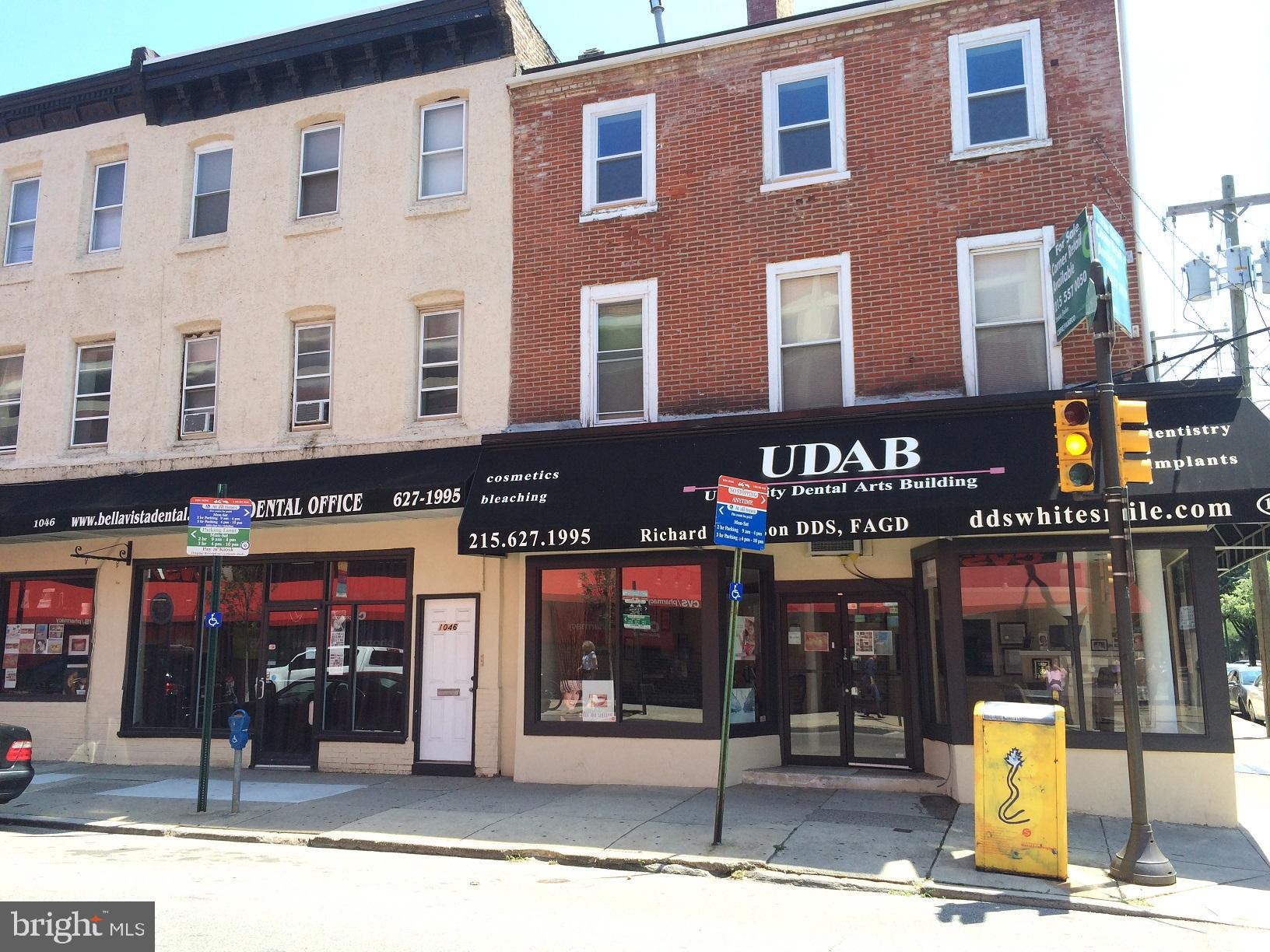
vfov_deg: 46.8
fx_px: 1101
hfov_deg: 60.0
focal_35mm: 30
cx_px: 635
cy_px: 476
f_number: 2.2
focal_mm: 4.12
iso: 32
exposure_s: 1/707
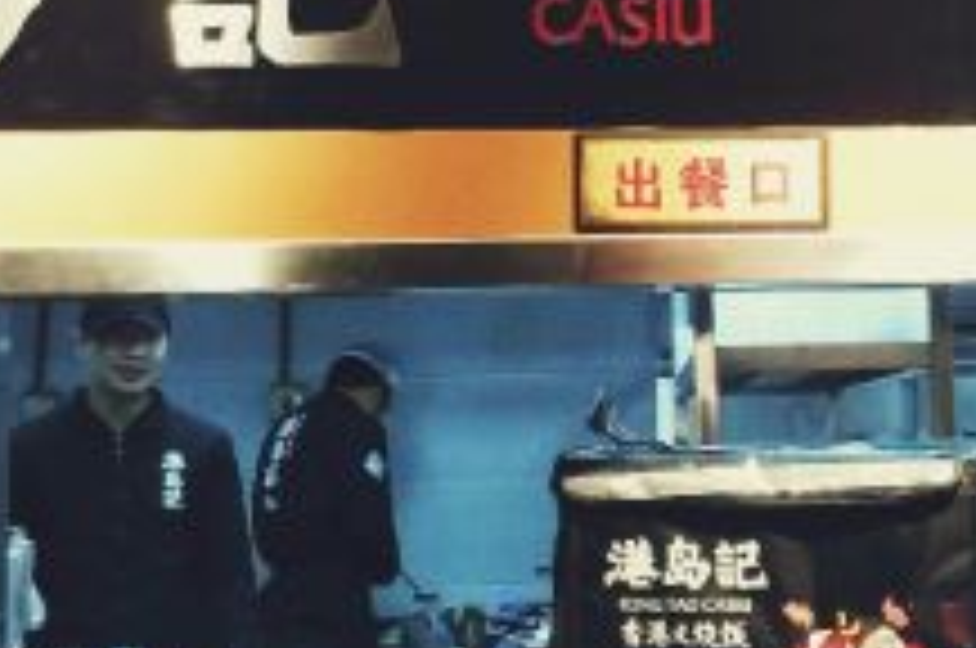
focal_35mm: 84
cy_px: 169
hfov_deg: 24.0
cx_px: 729
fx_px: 2274
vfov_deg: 16.1
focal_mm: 4.42
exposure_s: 1/33.3
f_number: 2
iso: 176
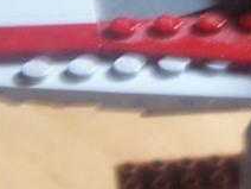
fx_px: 1138
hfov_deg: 12.5
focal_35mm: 157
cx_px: 230
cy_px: -44
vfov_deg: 9.3
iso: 140
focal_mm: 5.5
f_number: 3.4
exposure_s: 1/10
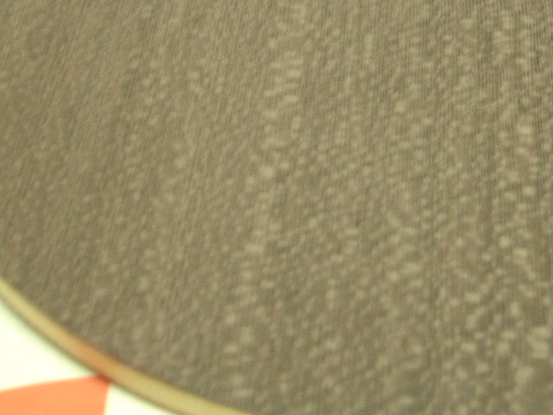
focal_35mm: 84
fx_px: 1342
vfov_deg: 17.2
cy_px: 12
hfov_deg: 23.2
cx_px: 365
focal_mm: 6.2
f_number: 2.8
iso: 200
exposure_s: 1/4
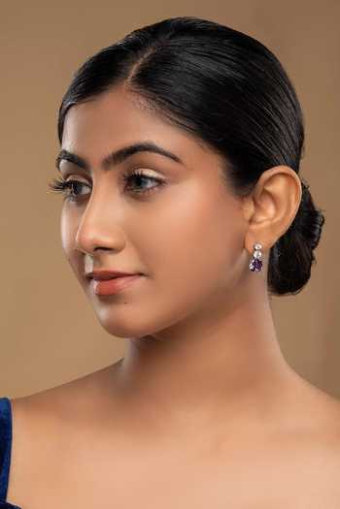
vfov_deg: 23.9
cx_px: 170
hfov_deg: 16.1
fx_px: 1204
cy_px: 254
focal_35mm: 85
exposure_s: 1/125
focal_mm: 85
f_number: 16
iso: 100
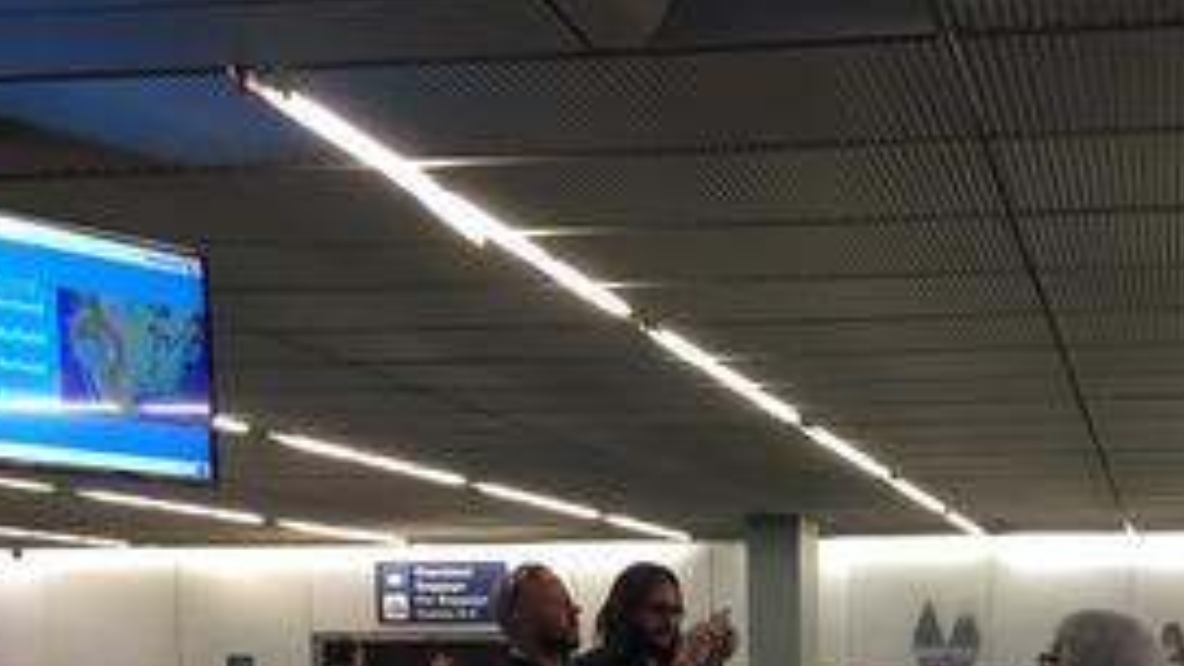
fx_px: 1821
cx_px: 949
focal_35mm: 58
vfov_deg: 19.6
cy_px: 773
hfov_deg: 34.9
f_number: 2.2
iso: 64
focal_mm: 4.15
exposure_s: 1/30
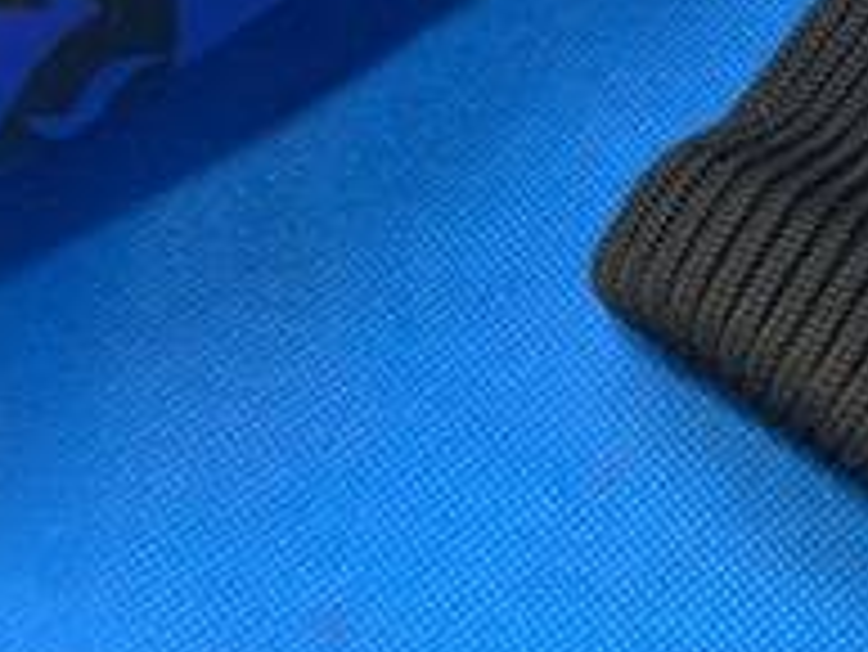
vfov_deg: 16.2
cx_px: 706
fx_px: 2158
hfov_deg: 22.4
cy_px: -220
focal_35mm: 86
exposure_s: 1/60
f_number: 1.8
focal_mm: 4.25
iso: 200
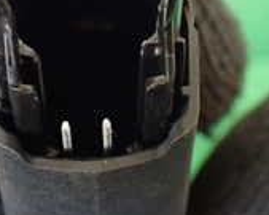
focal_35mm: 104
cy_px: -16
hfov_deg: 18.4
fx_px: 828
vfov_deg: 14.5
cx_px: 88
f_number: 2.3
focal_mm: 5.4
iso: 800
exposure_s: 1/80
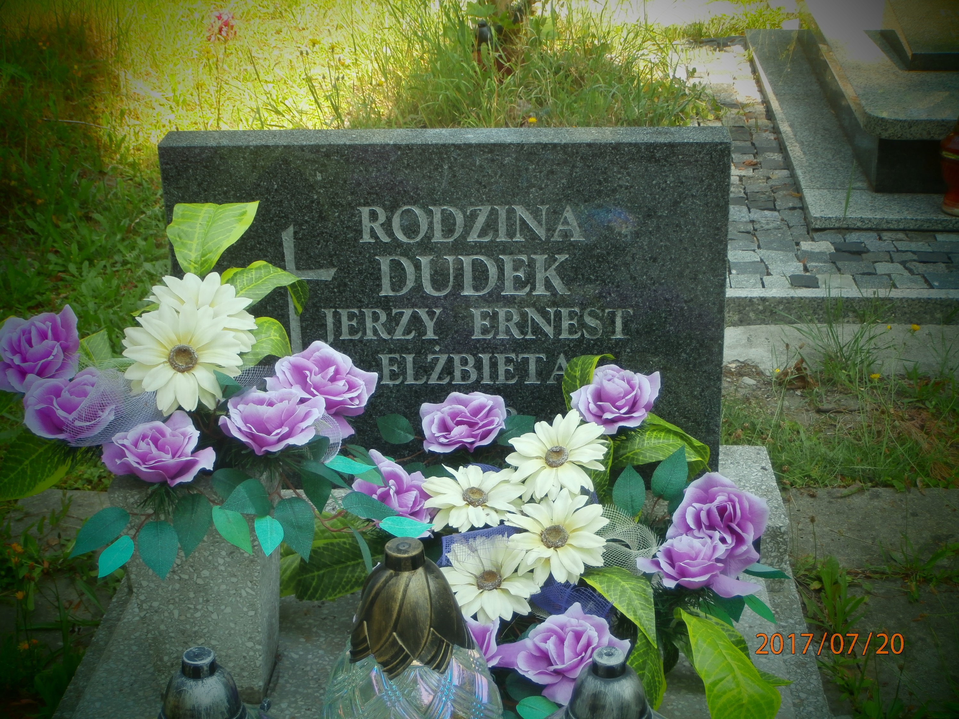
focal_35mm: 57
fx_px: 1579
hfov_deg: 33.8
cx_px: 480
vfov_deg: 25.7
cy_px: 360
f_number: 4.5
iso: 100
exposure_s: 1/80
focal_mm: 10.11
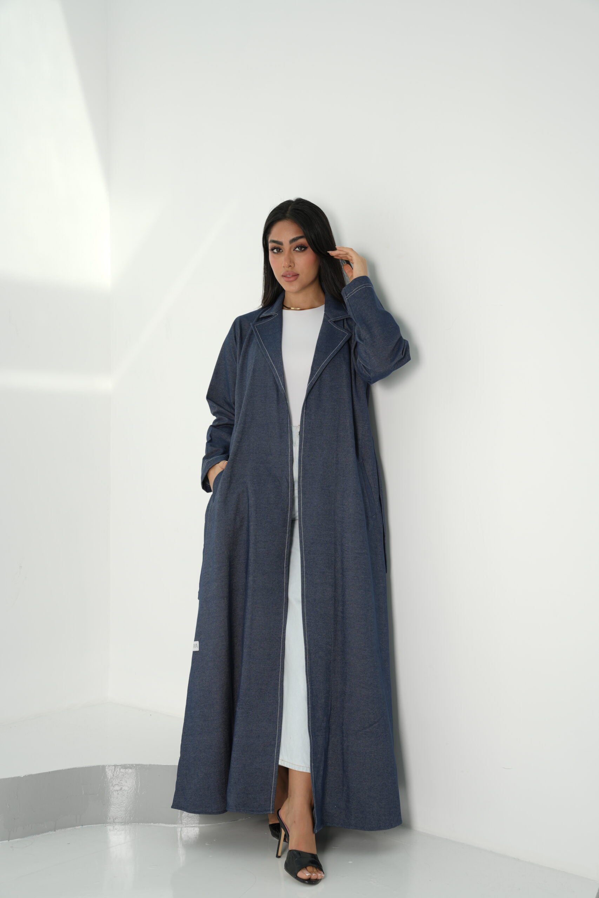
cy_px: 449
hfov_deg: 27.7
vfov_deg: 40.6
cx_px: 300
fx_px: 1215
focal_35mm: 49
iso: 80
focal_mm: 48.7
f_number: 8
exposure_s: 1/125
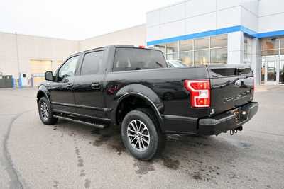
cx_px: 142
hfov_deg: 67.4
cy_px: 94
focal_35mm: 27
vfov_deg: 48.0
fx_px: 213
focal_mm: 18
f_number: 5.3
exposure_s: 1/125
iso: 2200
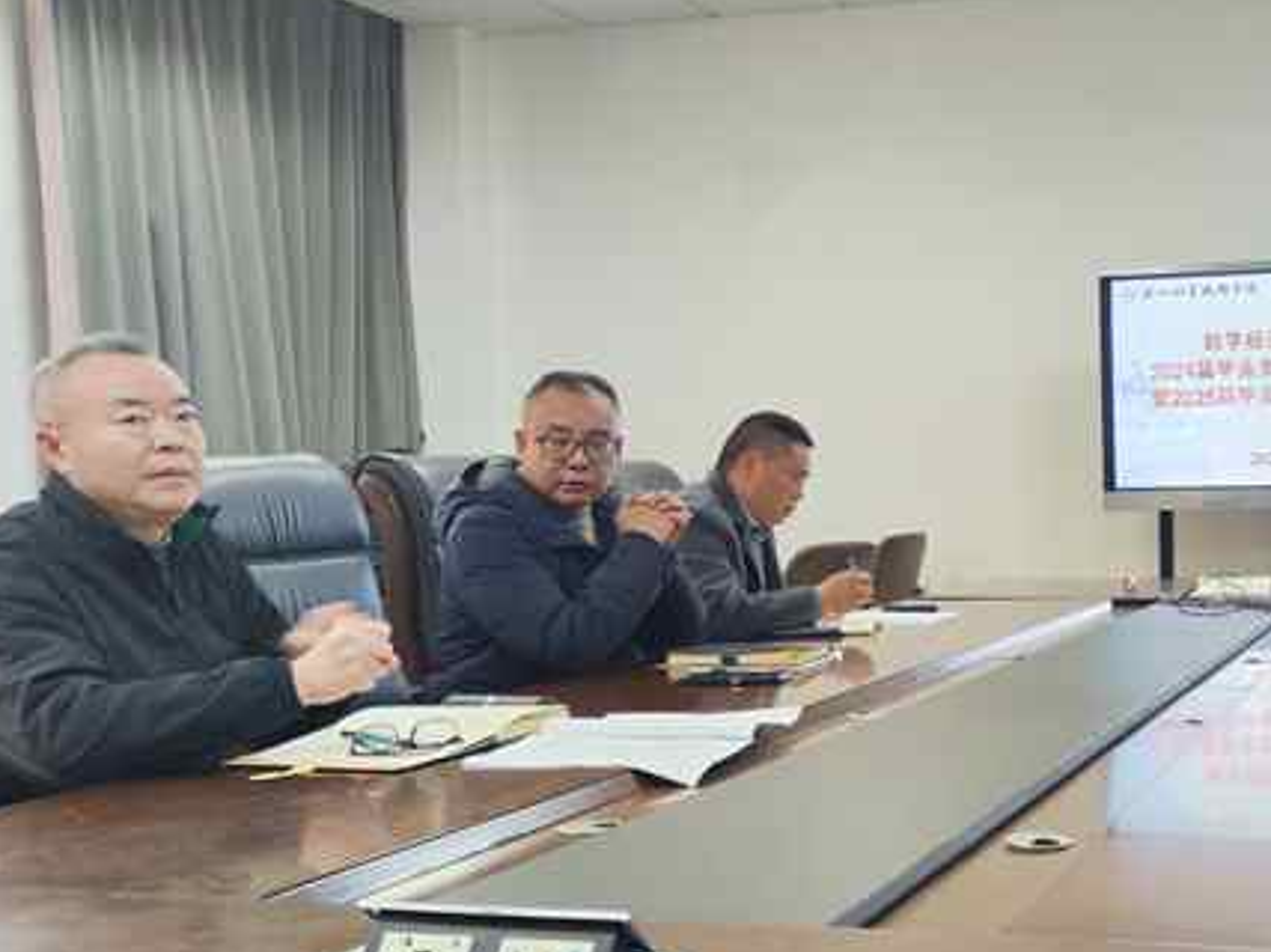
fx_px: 1652
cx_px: 1107
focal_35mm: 45
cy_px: 577
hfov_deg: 39.5
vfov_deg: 32.1
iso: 171
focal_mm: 5.59
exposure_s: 1/41
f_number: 1.88
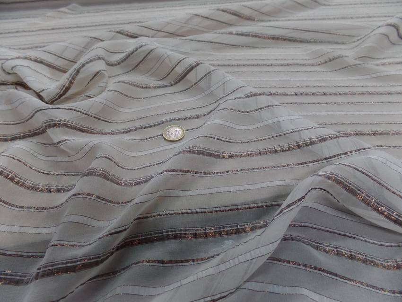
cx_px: 201
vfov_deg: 58.9
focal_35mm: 23
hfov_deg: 73.9
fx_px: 267
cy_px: 151
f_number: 2.8
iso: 160
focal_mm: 4.1
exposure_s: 1/30
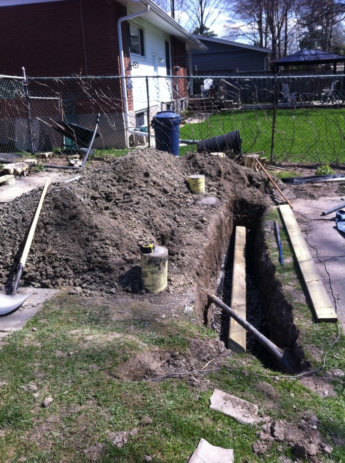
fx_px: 467
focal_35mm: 35
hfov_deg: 40.6
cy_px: 232
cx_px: 172
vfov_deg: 52.7
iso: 80
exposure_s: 1/656
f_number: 2.8
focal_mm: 3.85
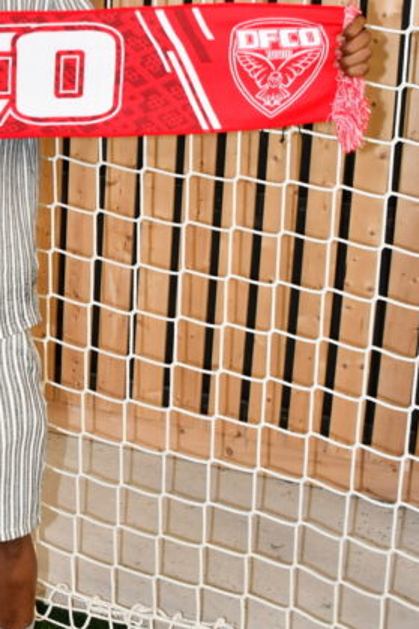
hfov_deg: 19.4
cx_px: -89
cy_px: 165
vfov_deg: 30.1
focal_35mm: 66
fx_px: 1153
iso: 400
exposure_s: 1/100
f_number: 3.5
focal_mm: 18
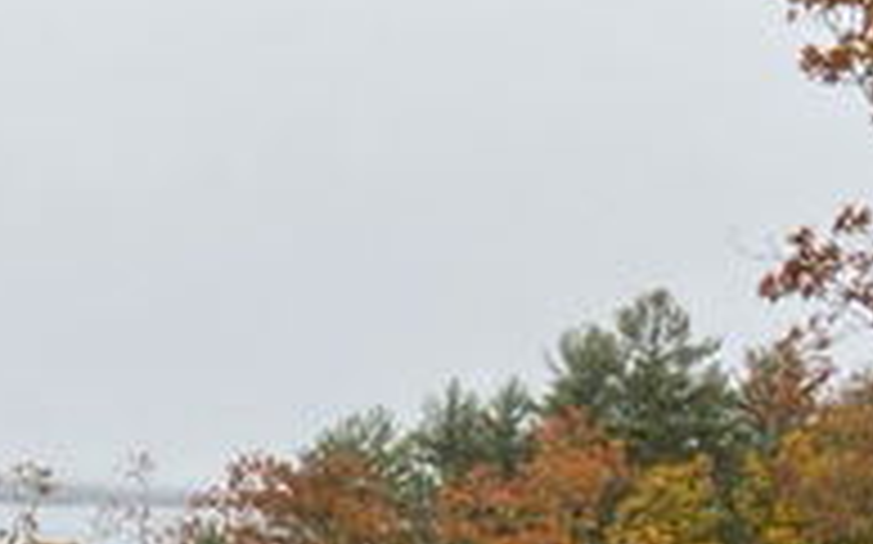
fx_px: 2164
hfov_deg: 22.8
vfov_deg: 14.0
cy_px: 620
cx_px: 328
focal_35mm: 91
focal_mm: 5.1
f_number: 1.6
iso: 50
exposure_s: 1/891
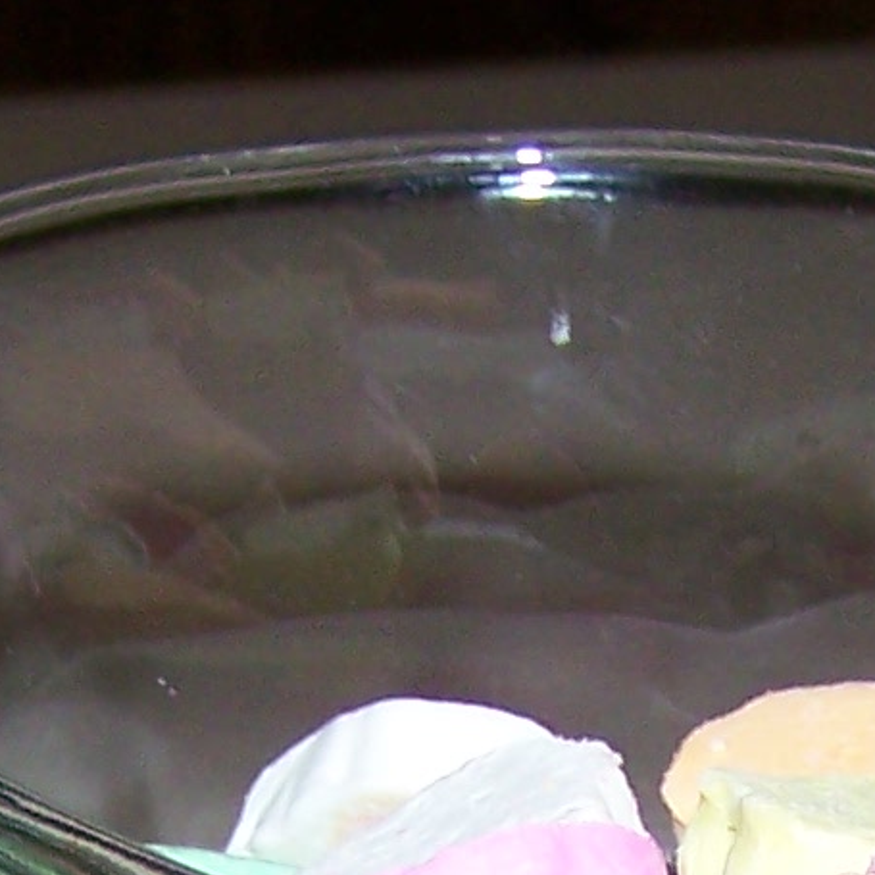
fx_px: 6492
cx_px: 788
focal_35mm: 227
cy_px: 1660
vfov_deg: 7.4
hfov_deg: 7.7
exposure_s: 1/60
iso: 80
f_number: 2.8
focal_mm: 6.3
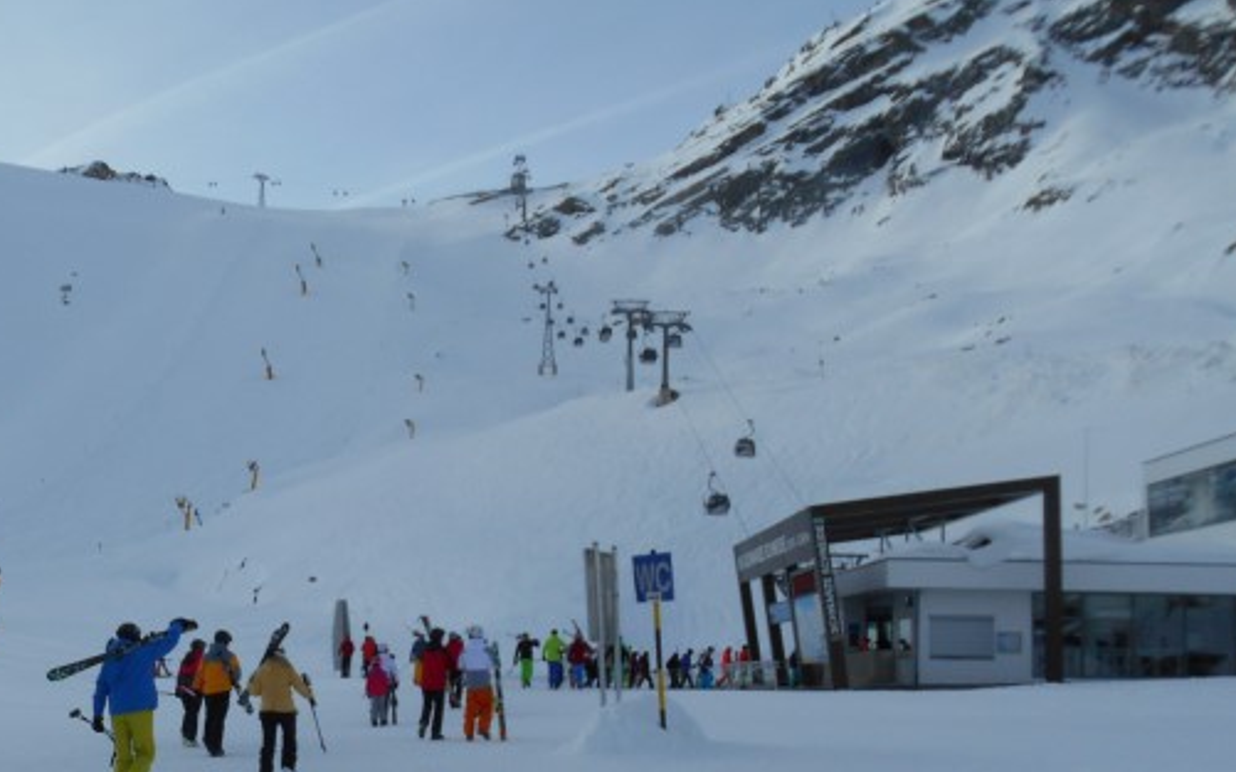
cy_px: 567
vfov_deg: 28.8
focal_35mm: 44
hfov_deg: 44.8
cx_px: 439
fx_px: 1482
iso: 80
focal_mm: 4.7
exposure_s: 1/1250
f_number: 3.4
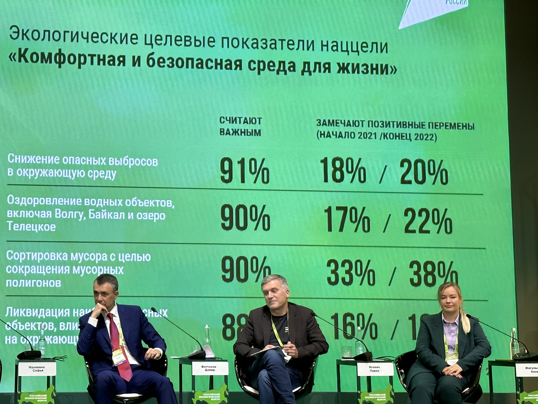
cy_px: 181
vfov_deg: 19.9
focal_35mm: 74
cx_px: 124
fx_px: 1150
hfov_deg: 25.9
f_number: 1.78
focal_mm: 6.86
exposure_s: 1/96
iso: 80
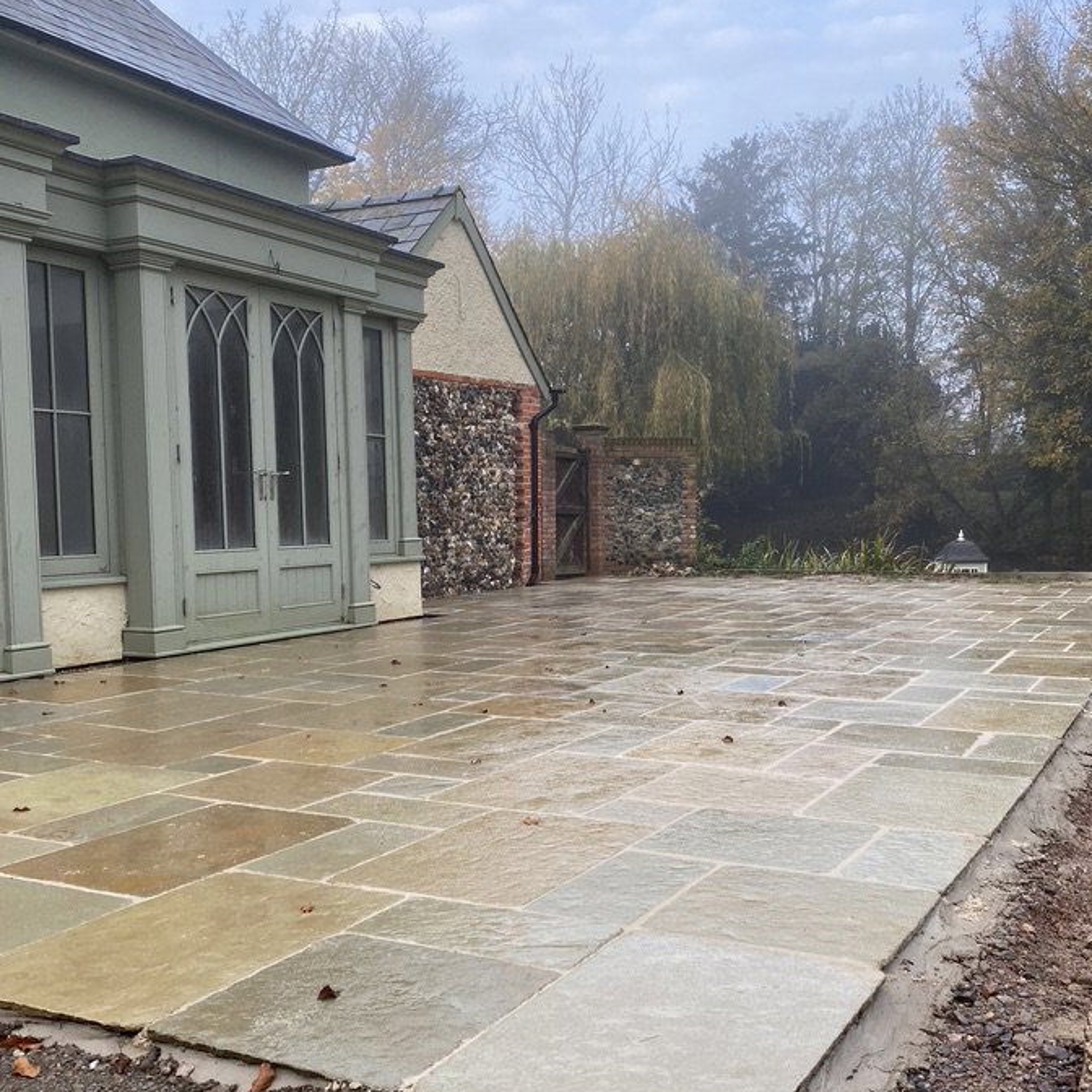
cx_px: 598
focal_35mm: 35
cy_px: 616
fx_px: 1249
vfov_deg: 47.1
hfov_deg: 47.2
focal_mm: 4.25
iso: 32
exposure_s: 1/147
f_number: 1.8
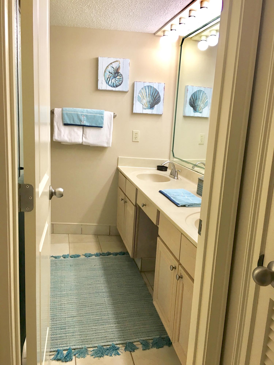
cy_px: 182
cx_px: 137
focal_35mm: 29
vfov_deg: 61.7
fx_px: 306
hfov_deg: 48.2
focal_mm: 4.15
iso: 25
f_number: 2.2
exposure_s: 1/30
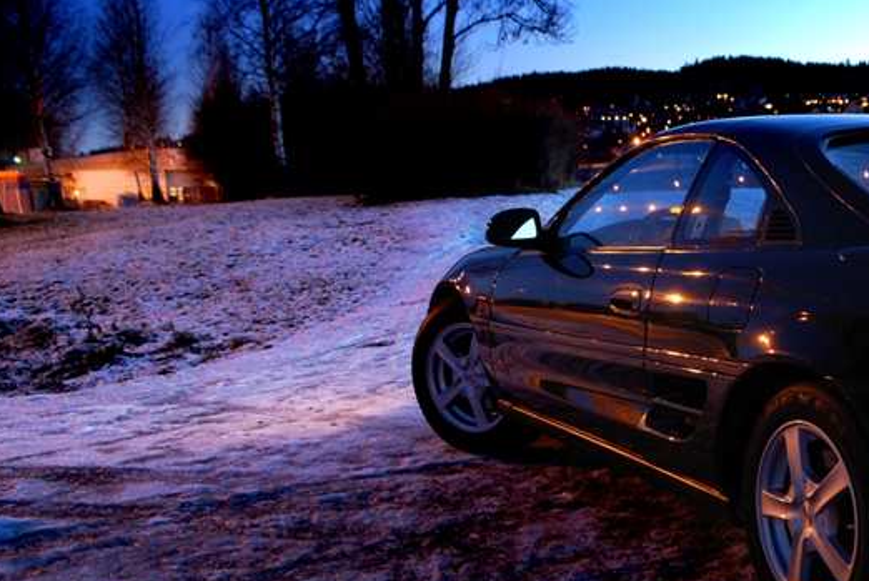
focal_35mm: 50
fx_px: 1207
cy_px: 344
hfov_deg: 37.0
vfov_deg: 27.0
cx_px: 789
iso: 100
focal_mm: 17
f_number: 3.5
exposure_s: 2.5
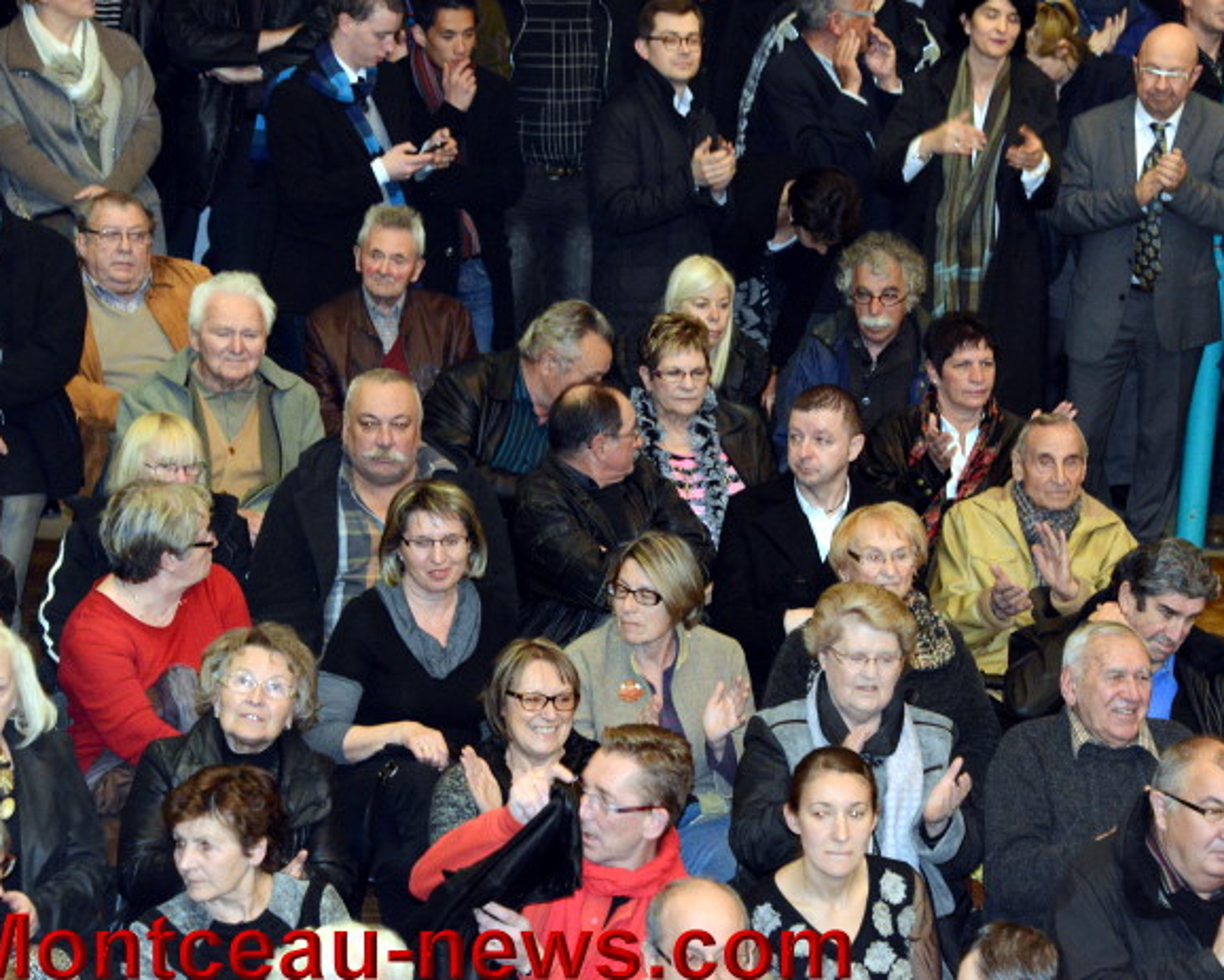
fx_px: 5147
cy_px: 490
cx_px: 697
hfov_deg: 13.6
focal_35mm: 142
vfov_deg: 10.9
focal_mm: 125
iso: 6400
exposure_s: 1/125
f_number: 8
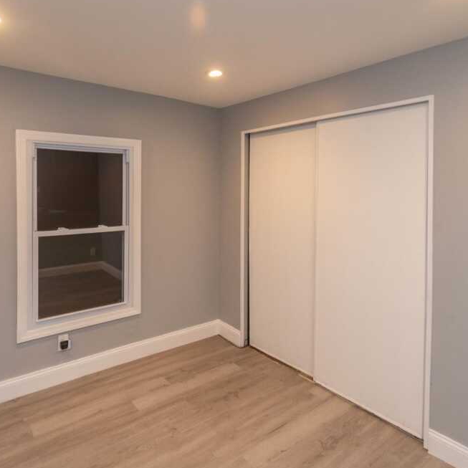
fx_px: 306
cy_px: 236
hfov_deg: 74.8
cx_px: 222
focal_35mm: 20
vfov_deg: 74.8
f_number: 5.6
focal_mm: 10
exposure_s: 1/60
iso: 1800
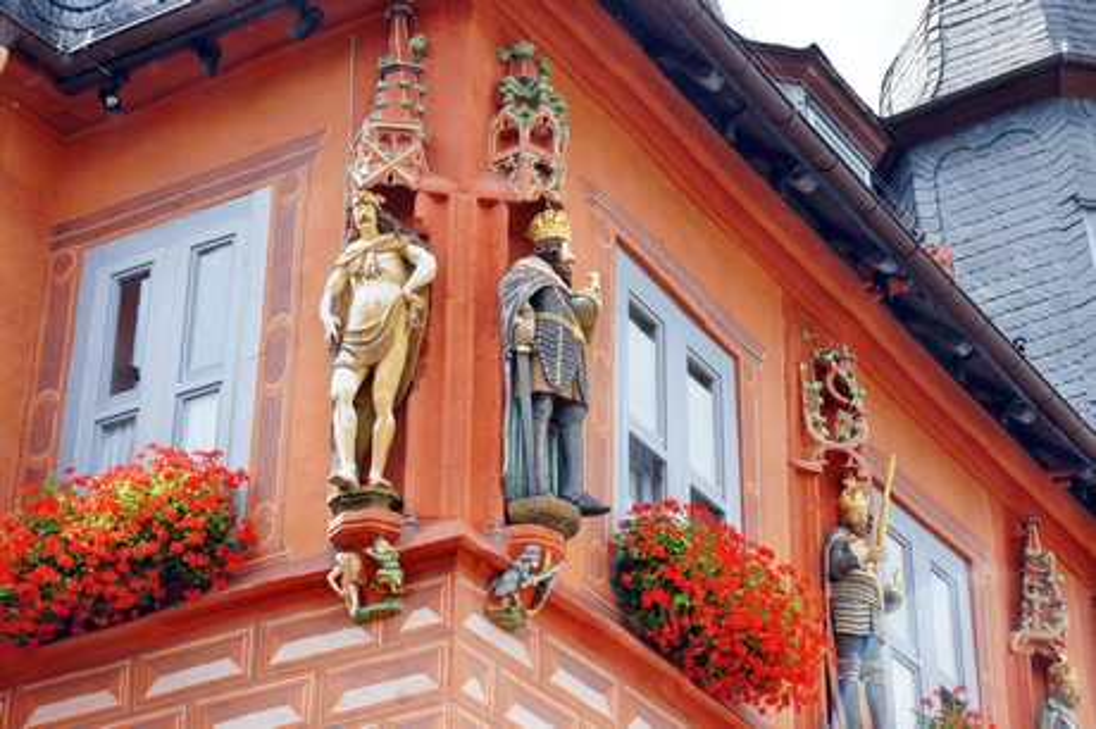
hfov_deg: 24.6
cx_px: 548
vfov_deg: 16.5
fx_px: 2510
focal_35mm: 82
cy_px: 364
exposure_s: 1/125
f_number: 9
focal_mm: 55
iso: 200
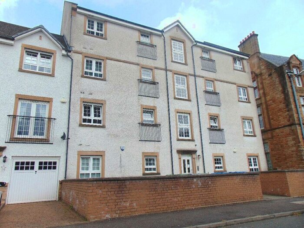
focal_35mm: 25
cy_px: 114
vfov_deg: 54.9
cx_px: 152
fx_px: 220
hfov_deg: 69.4
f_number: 3
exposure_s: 1/640
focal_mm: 4.5
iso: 80
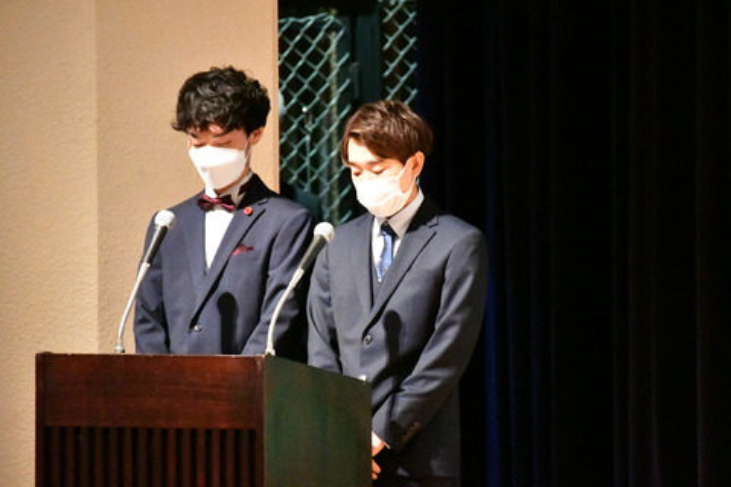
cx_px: 366
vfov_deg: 3.1
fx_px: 9137
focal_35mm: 450
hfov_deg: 4.6
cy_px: 244
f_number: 5.6
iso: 28800
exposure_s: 1/160
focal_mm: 300
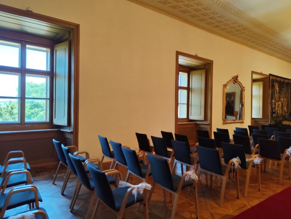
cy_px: 110
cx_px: 146
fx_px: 193
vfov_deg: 58.9
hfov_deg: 73.9
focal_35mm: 23
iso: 250
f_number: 1.65
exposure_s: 1/100
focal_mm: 6.19
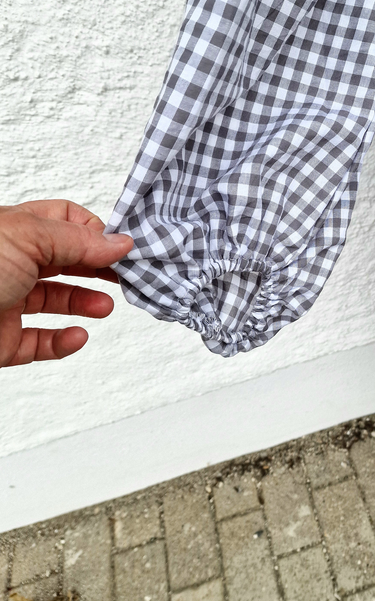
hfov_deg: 34.7
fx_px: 572
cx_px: 320
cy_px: 239
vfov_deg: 54.9
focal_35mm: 35
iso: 64
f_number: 1.8
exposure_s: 1/182
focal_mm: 6.4
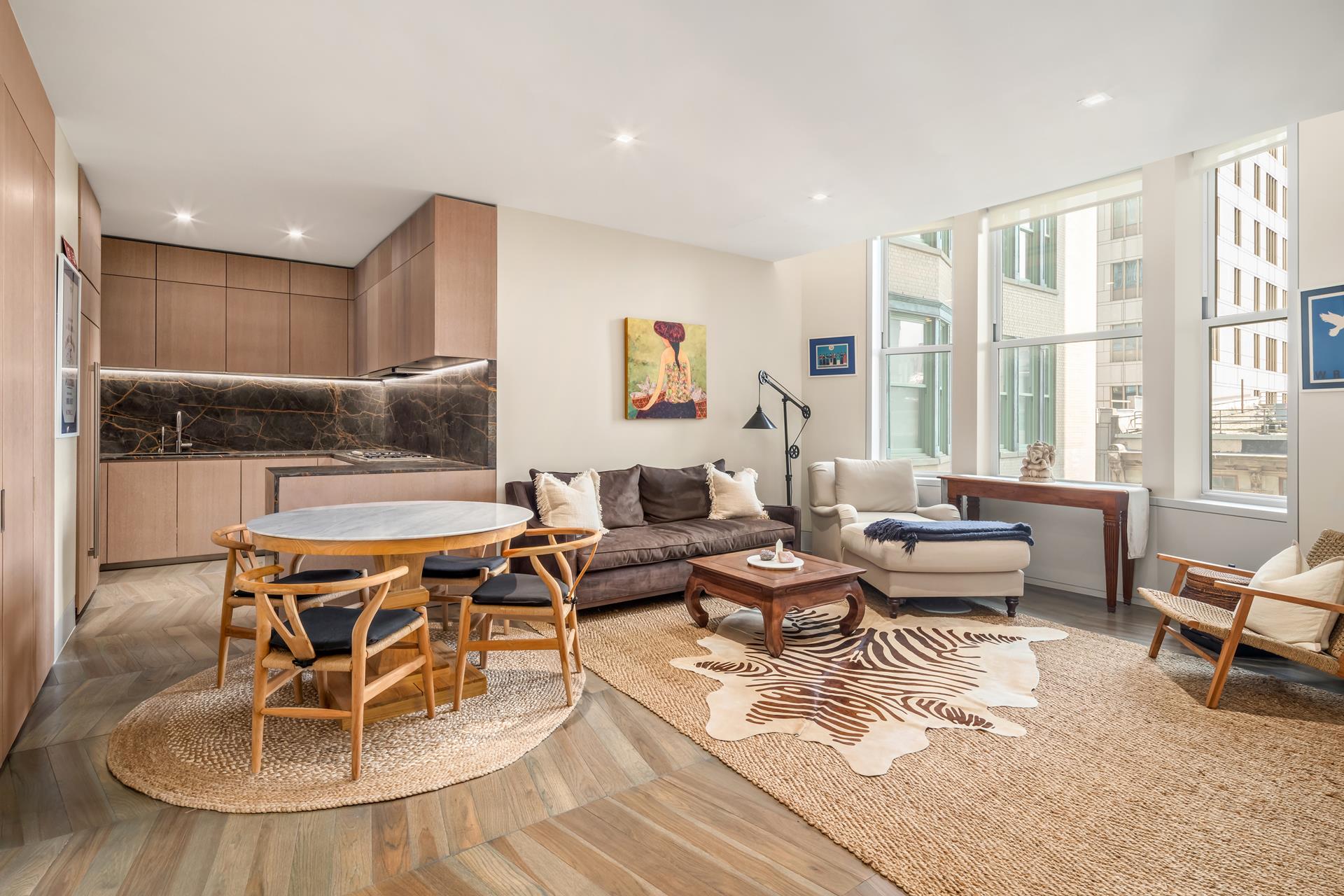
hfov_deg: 93.3
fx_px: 635
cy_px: 448
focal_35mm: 17
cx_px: 672
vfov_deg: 70.4
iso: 400
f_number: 16
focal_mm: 17
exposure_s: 1/6
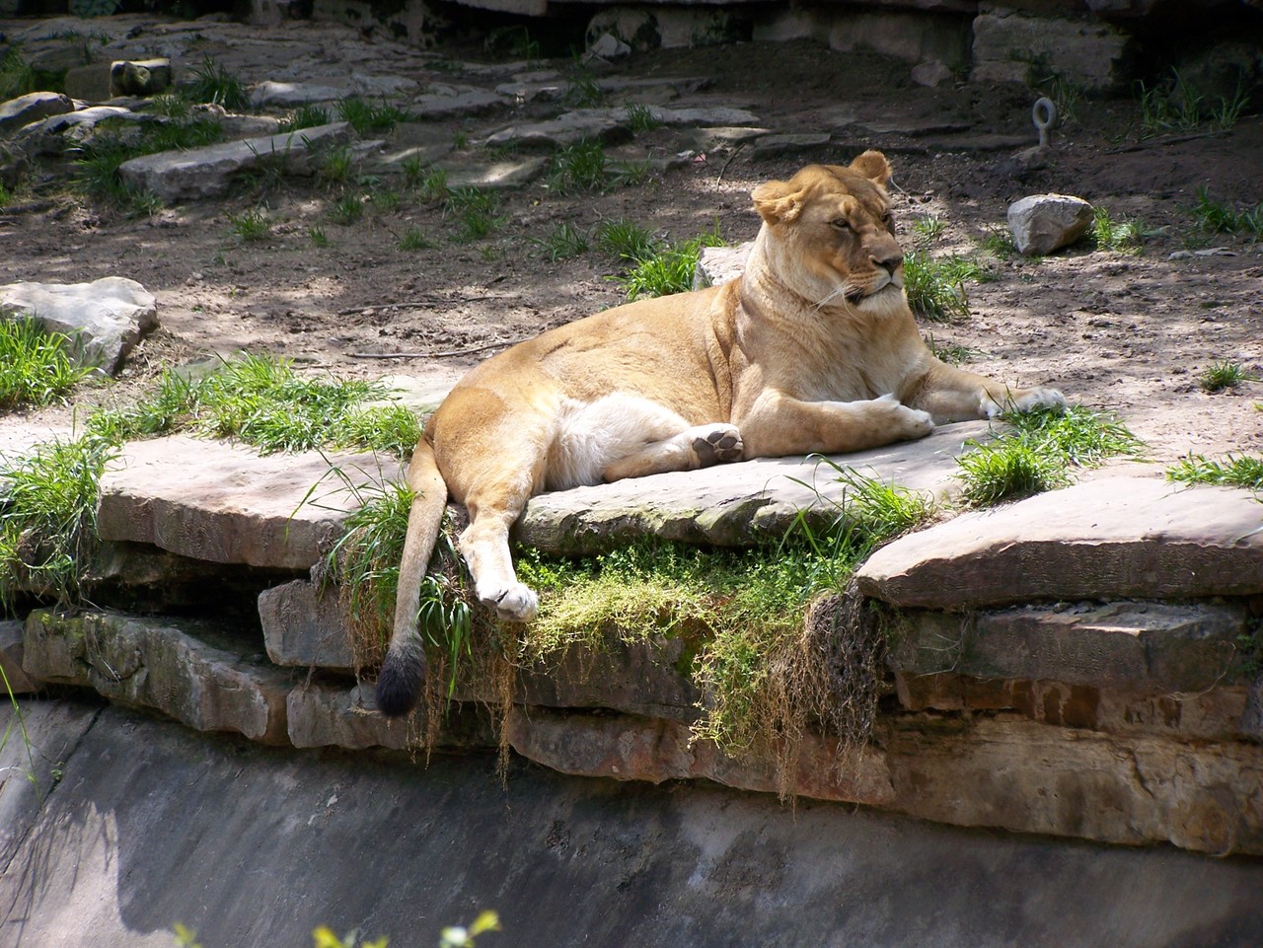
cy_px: 474
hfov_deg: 12.4
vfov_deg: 9.3
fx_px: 5803
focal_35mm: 159
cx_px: 632
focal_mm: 26.4
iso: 80
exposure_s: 1/500
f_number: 3.2
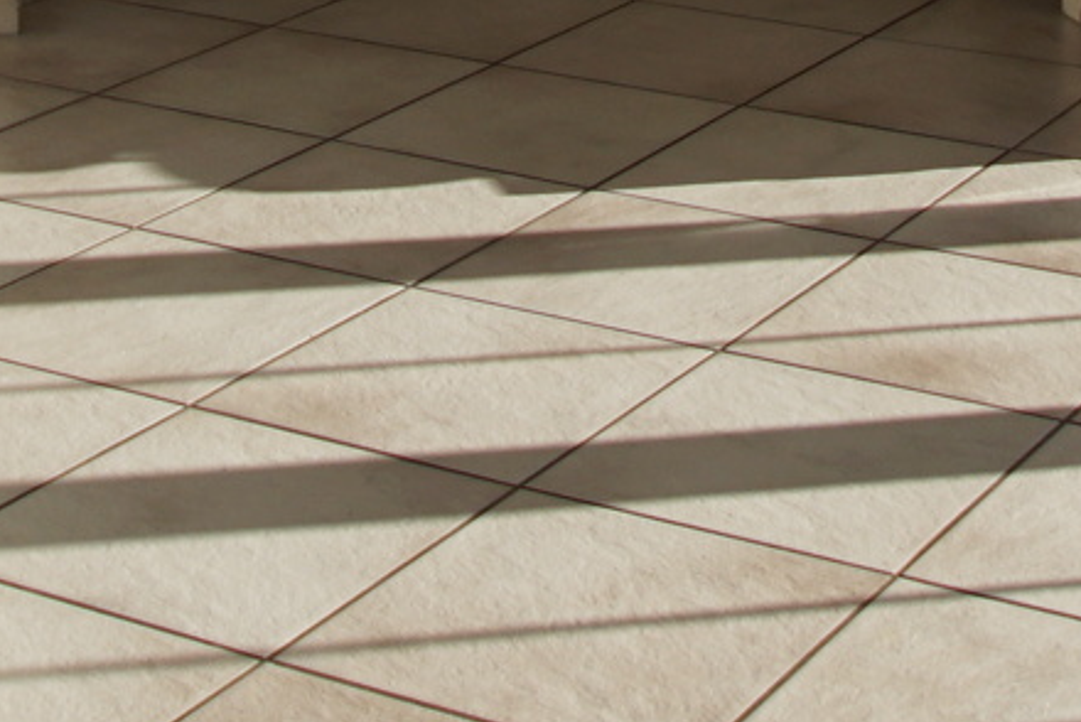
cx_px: 774
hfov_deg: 21.1
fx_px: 2882
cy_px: -716
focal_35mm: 96
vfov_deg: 12.6
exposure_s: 1/250
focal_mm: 11
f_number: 5.6
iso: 100
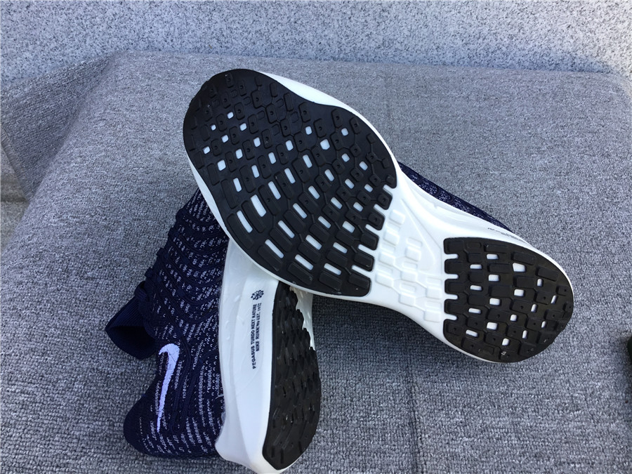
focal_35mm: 31
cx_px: 316
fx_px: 566
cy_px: 237
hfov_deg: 58.4
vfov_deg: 45.4
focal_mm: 3.3
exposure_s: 1/111
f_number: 2.4
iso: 25
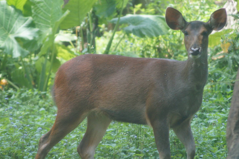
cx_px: 128
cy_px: 87
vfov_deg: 4.1
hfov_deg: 6.2
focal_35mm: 332
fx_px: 2202
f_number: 5.6
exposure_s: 1/320
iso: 1000
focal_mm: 200
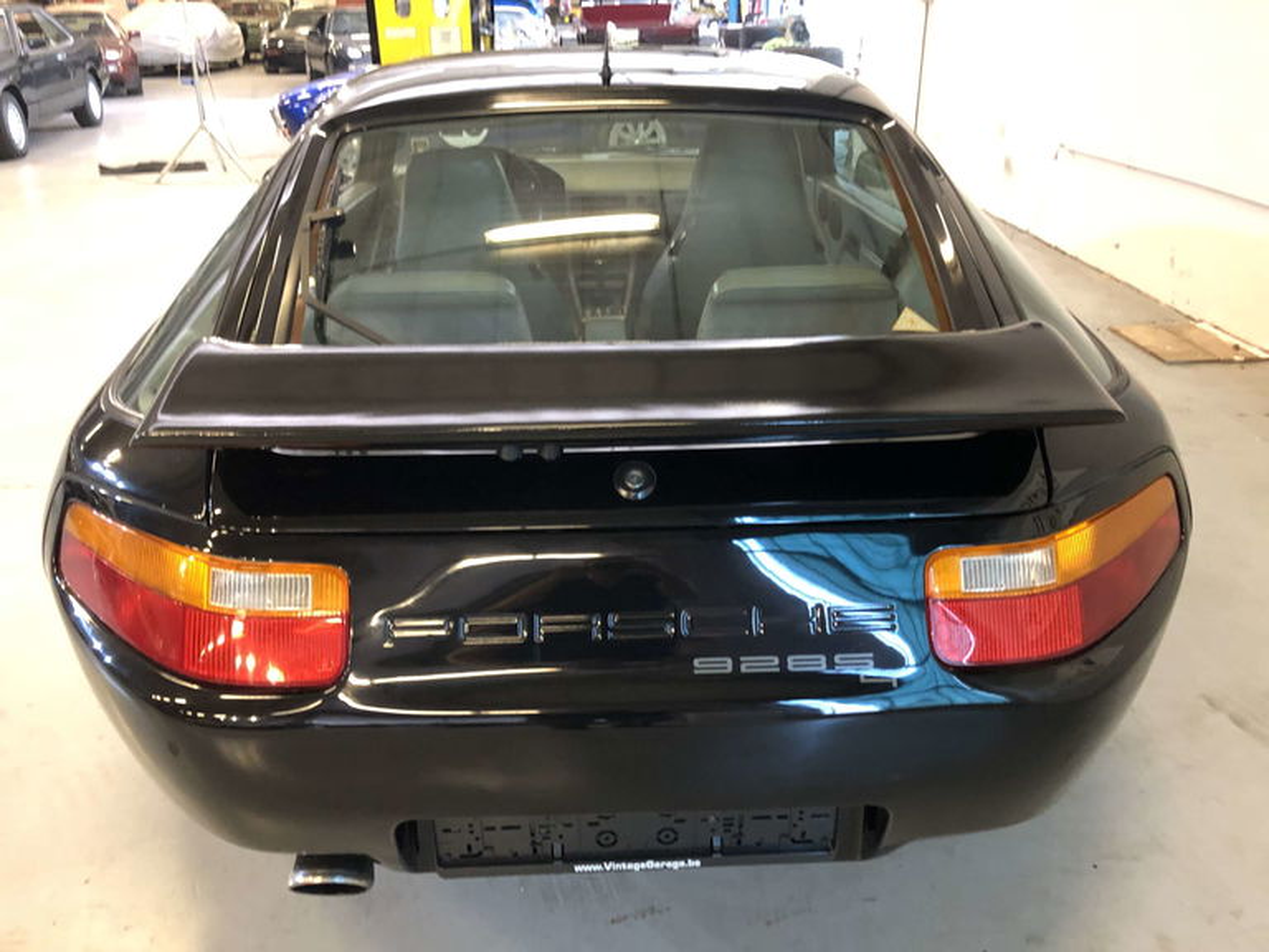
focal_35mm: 28
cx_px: 634
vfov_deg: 49.7
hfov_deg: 63.4
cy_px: 476
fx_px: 1026
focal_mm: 3.99
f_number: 1.8
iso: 80
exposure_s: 1/8
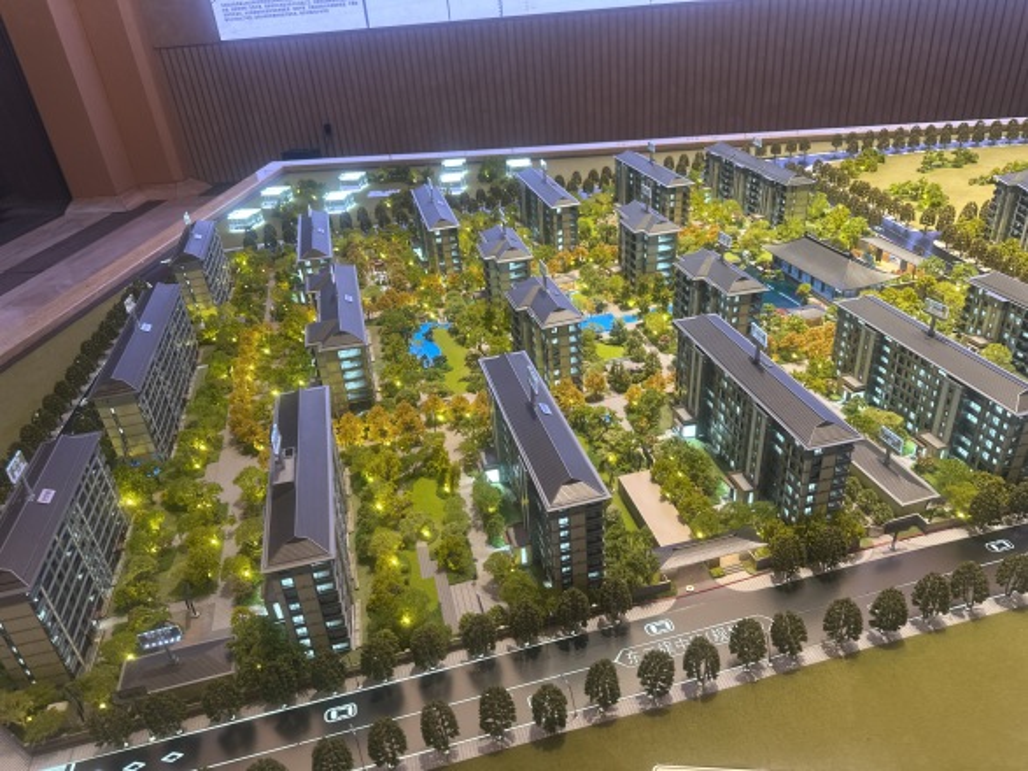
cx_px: 514
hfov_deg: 71.6
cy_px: 386
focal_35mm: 24
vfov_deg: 56.8
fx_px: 713
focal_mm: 6.86
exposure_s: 1/100
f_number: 1.78
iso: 125
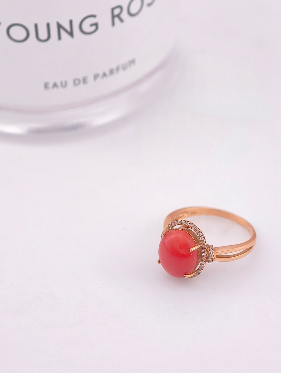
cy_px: 186
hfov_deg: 11.4
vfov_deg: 15.1
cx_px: 140
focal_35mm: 130
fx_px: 1404
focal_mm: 22.48
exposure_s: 1/200
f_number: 2.67
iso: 125
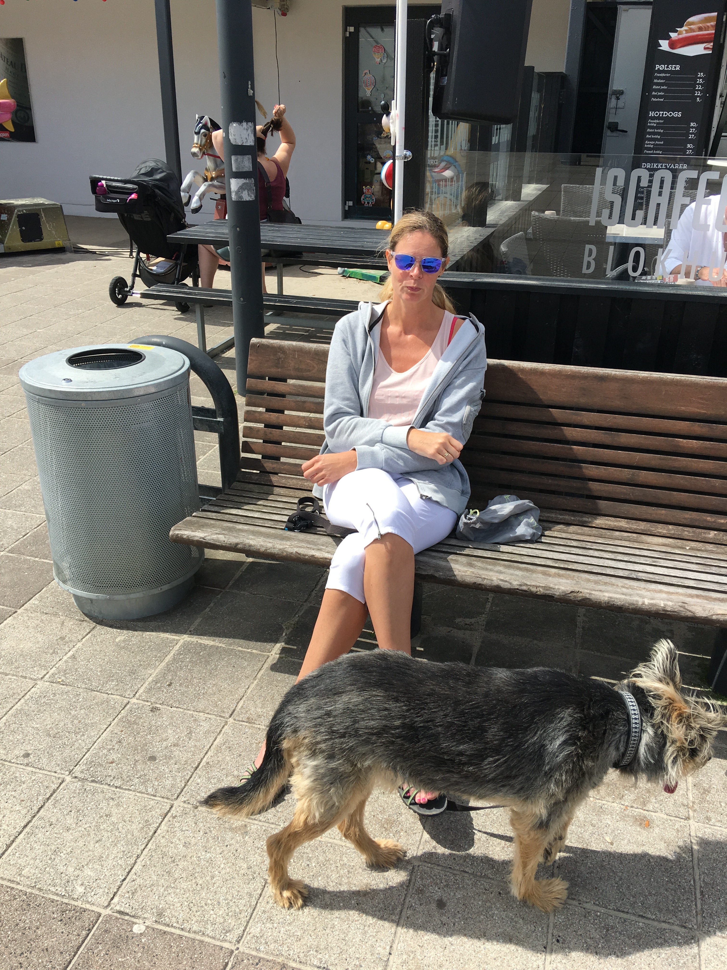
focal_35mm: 29
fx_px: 812
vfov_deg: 61.7
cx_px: 364
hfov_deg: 48.2
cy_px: 485
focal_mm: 4.15
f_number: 2.2
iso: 25
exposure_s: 1/1241
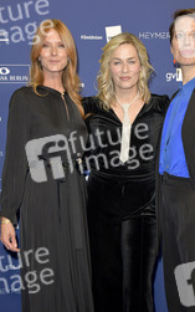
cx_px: 125
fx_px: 442
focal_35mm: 52
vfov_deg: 38.3
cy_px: 215
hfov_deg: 24.8
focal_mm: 32
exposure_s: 1/200
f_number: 5.6
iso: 1000
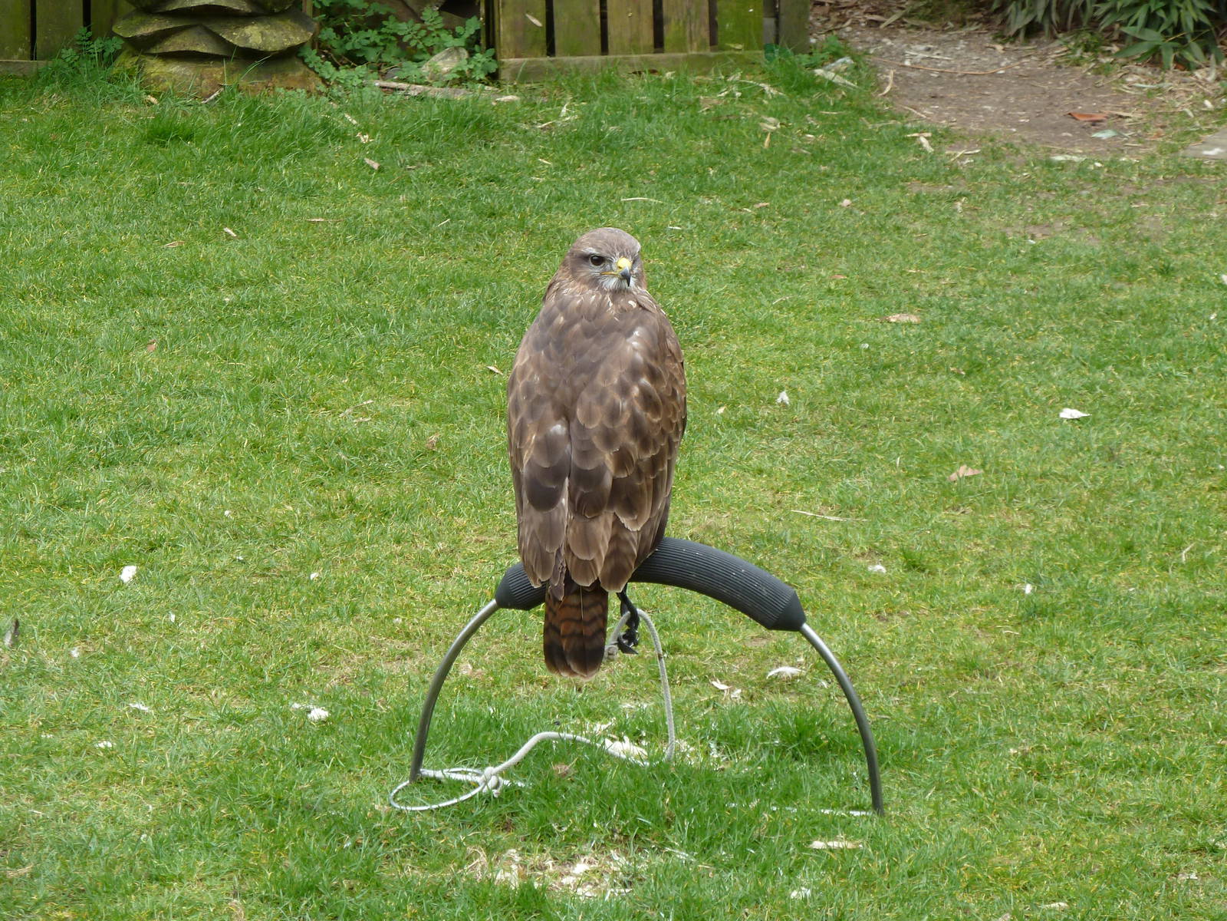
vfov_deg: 10.8
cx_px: 614
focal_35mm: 137
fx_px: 4856
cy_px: 460
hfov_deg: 14.4
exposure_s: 1/50
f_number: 4.5
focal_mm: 22.5
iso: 100
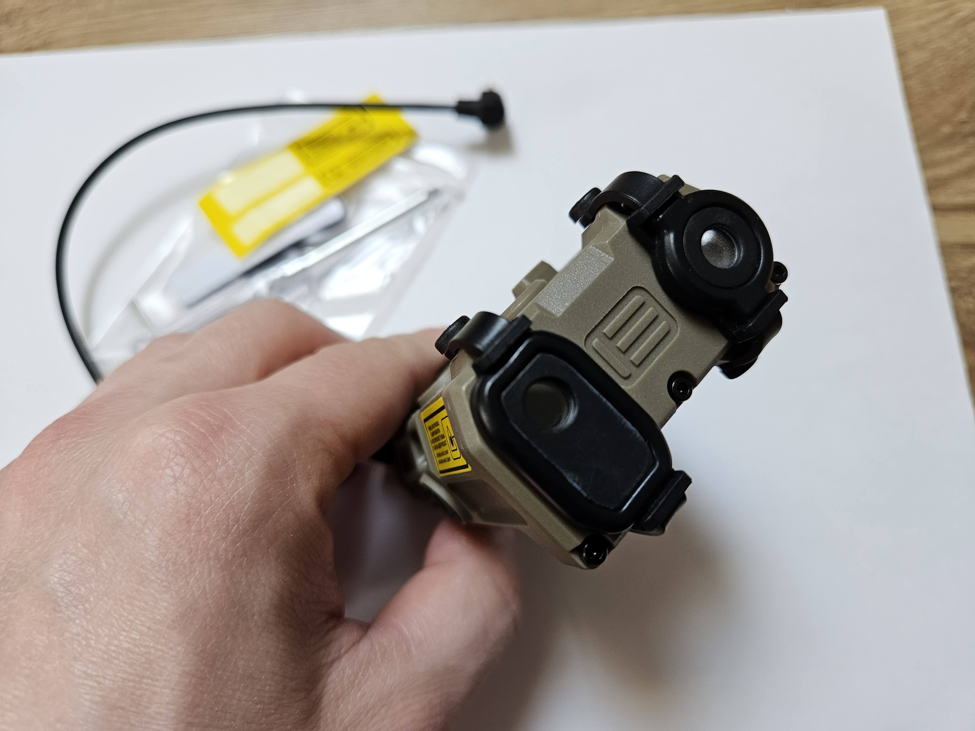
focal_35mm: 23
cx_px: 488
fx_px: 648
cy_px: 366
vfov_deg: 58.9
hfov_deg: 73.9
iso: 160
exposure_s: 1/100
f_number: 1.8
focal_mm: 5.4
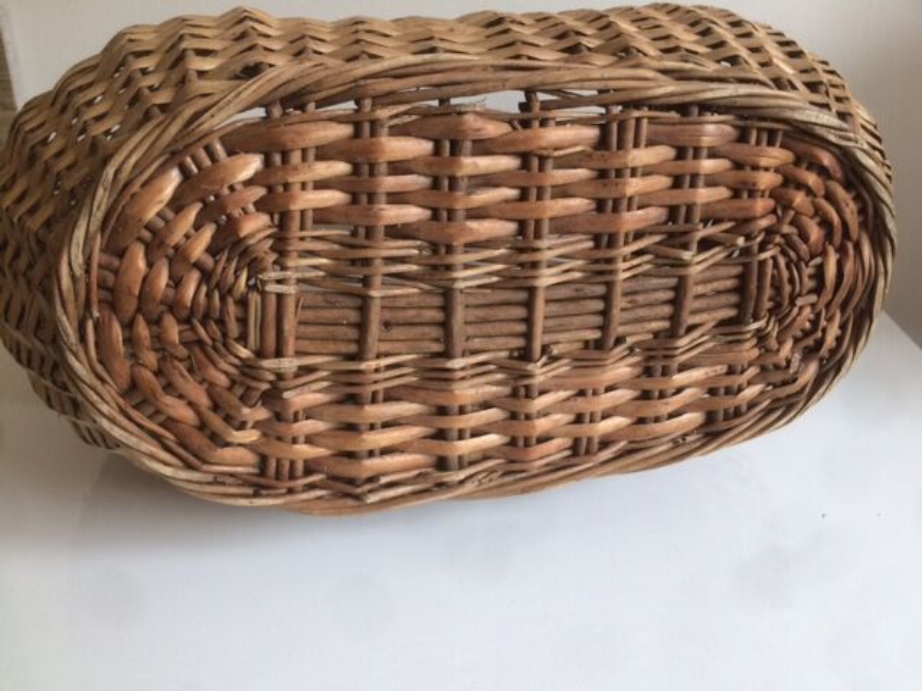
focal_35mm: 29
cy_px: 346
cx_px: 461
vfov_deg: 48.2
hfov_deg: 61.7
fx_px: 772
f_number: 2.2
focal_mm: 4.15
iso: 125
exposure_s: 1/33
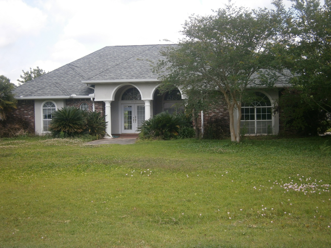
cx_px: 166
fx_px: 449
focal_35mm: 47
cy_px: 124
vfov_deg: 30.9
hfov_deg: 40.4
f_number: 3.4
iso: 80
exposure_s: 1/400
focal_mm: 8.3
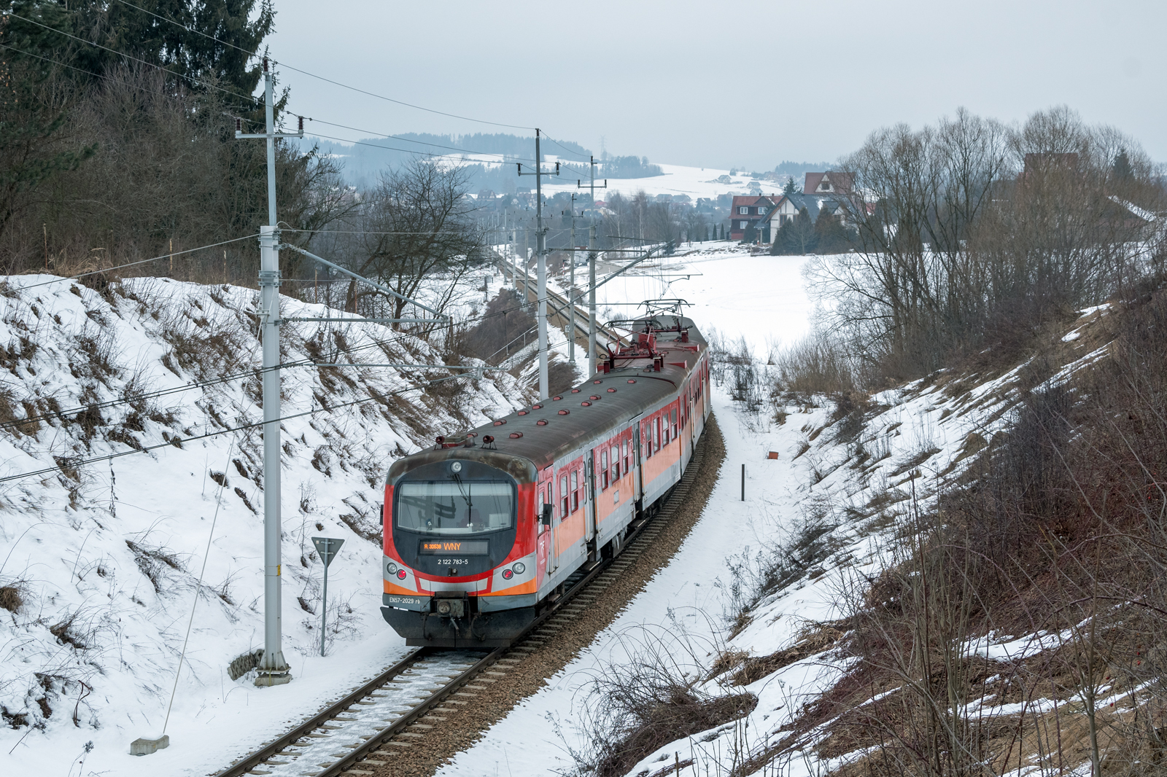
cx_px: 584
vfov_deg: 22.6
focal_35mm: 60
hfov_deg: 33.4
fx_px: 1944
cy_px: 388
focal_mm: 40
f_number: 9
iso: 200
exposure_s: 1/400
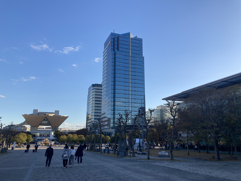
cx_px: 120
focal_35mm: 28
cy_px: 90
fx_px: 195
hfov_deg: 63.4
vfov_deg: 49.7
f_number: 1.8
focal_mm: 3.99
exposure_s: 1/1091
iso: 20
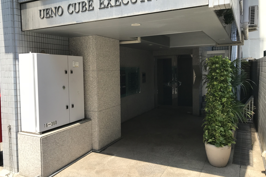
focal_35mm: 30
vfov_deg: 43.6
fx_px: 222
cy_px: 81
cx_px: 131
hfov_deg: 61.9
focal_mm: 3.99
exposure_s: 1/840
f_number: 1.8
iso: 20
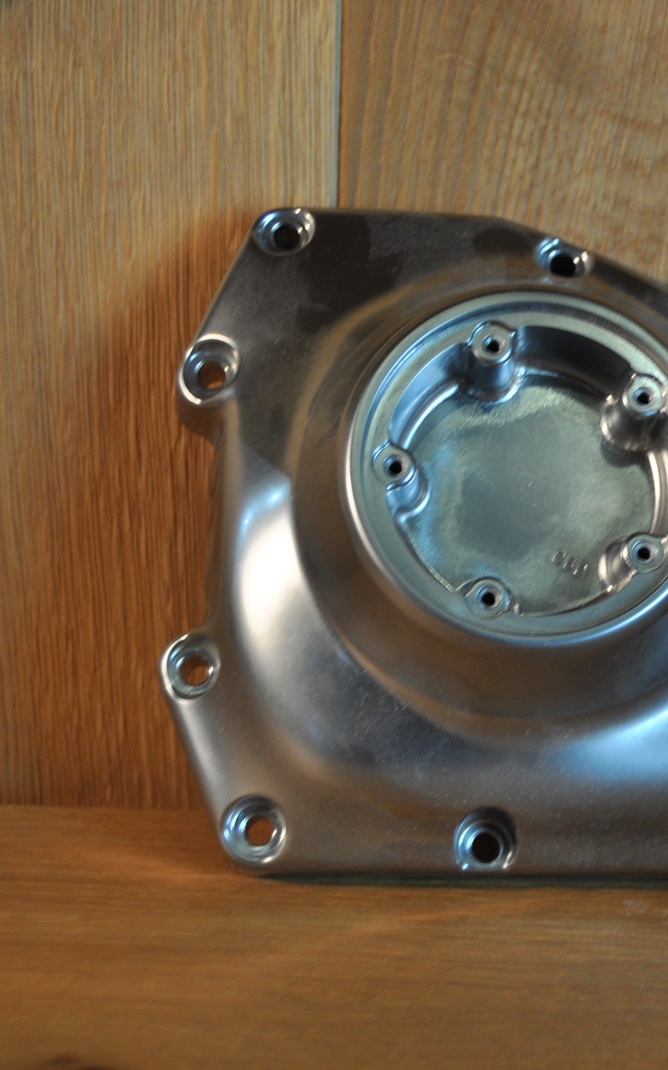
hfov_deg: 21.2
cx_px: 601
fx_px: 1748
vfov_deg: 34.0
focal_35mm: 60
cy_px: 536
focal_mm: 26
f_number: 4
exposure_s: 1/60
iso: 400
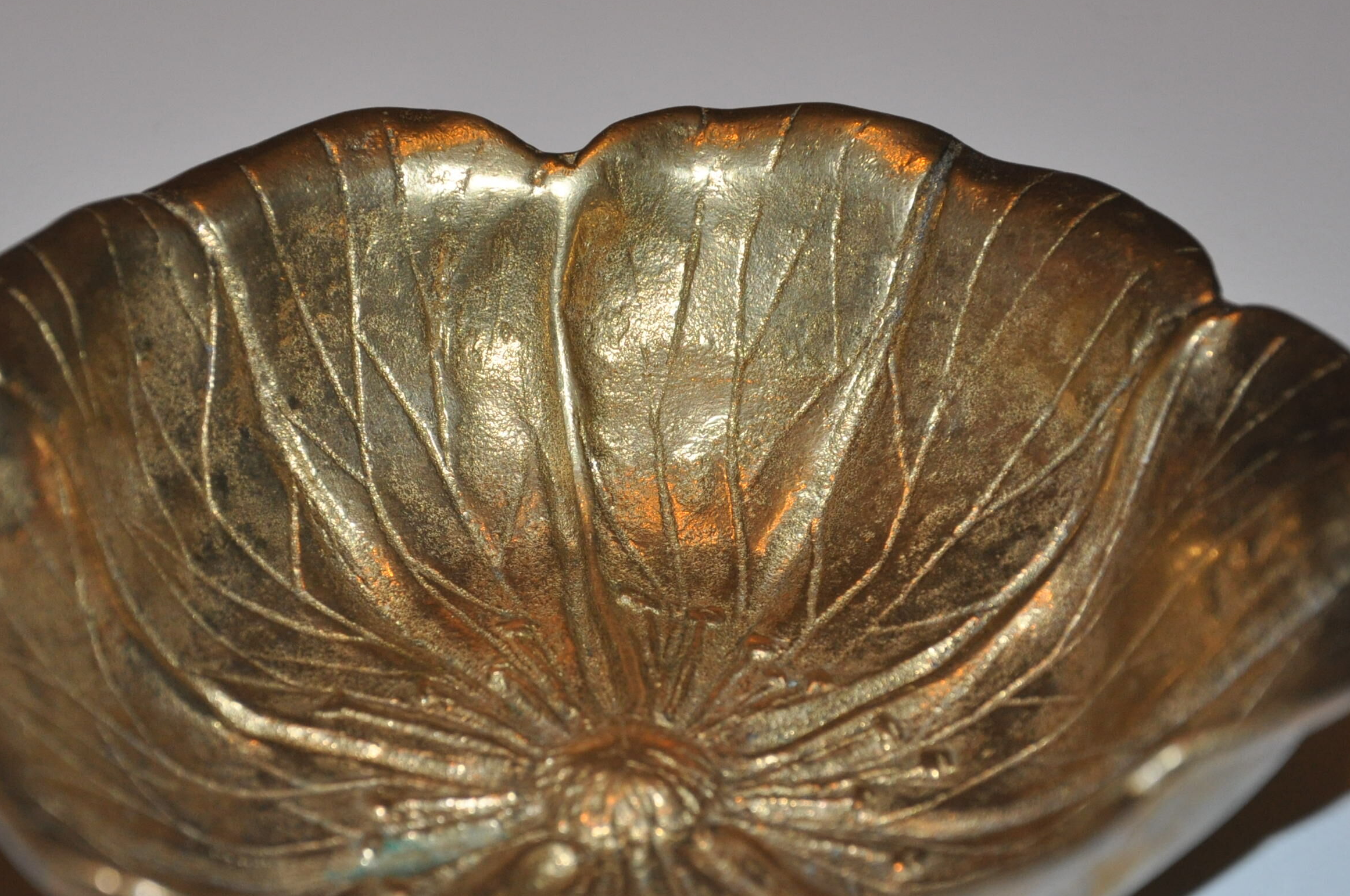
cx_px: 617
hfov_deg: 18.9
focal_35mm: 108
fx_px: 4045
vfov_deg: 12.6
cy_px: 561
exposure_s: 1/60
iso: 800
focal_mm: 52
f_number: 5
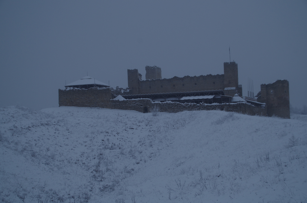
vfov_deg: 22.5
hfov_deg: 33.5
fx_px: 511
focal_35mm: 60
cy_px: 102
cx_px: 154
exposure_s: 1/250
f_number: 5.6
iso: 100
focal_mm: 40
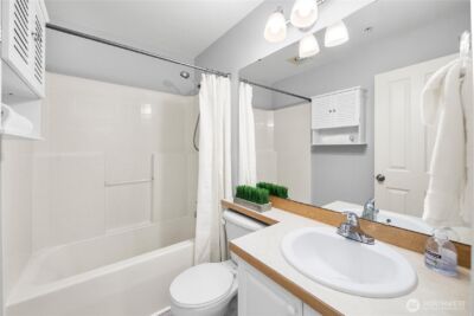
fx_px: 171
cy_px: 158
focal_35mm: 13
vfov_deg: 85.5
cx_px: 237
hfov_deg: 108.3
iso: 200
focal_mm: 13
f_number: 7.1
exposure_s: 1/60
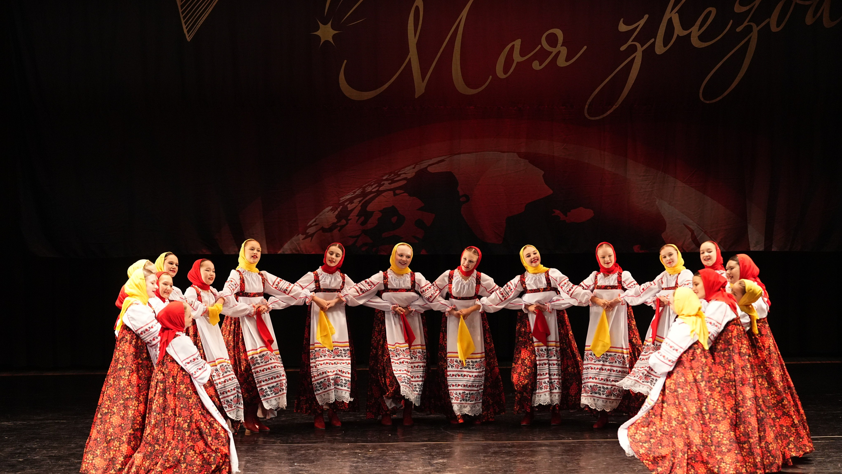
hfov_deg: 15.7
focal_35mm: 137
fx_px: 3058
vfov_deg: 8.9
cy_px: 242
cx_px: 423
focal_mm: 130
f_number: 2.8
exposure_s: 1/400
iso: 4000
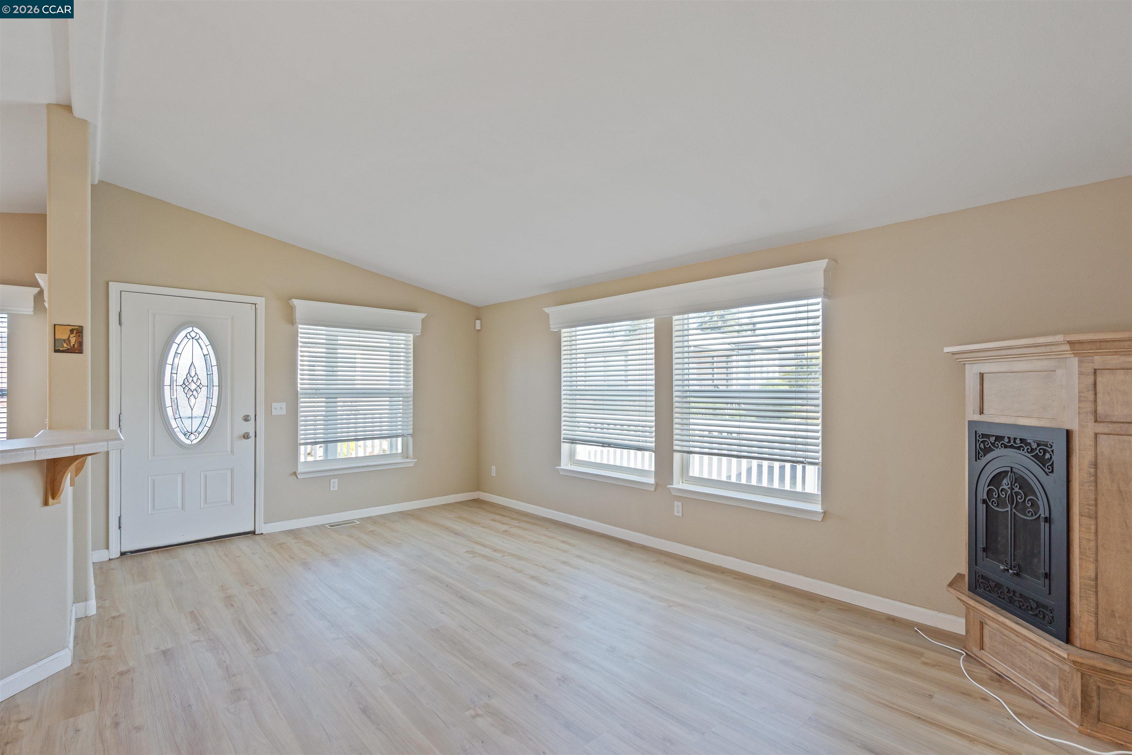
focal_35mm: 16
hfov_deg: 96.7
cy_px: 378
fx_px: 503
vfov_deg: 73.7
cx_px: 566
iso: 160
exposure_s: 1/20
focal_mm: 16
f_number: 7.1
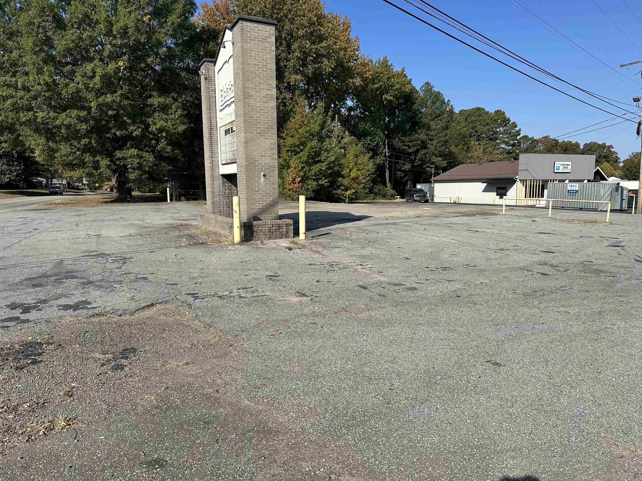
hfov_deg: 71.6
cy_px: 240
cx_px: 321
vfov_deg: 56.8
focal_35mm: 24
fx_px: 445
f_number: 1.78
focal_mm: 6.86
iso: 80
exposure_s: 1/5000
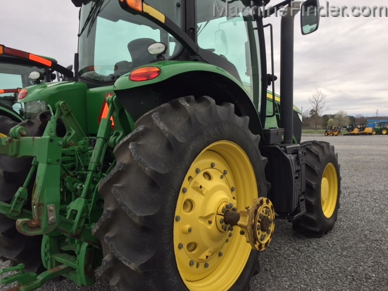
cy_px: 146
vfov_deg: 48.2
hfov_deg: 61.7
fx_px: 325
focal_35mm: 29
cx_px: 194
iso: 32
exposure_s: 1/344
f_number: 2.2
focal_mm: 4.15
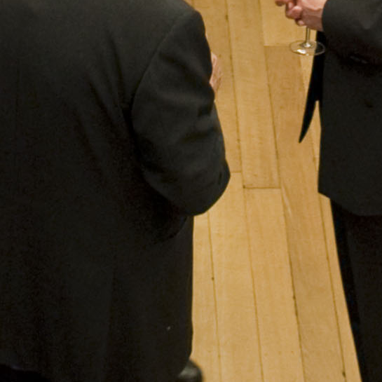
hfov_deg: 7.5
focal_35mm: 232
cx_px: 202
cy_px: -540
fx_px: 2897
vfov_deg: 7.1
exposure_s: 1/45
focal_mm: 35
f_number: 2.8
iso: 1600
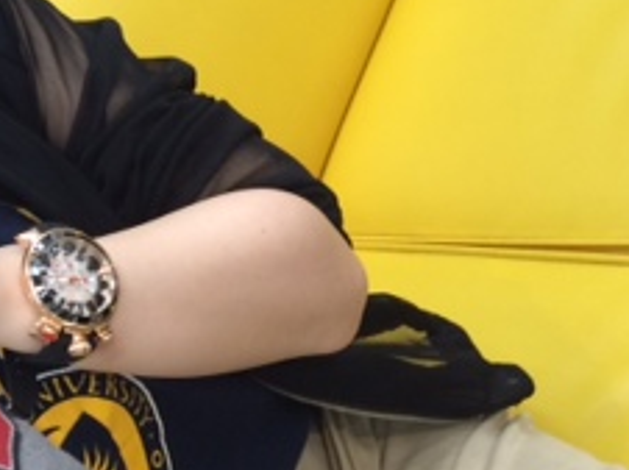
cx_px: -228
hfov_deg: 20.6
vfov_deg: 17.3
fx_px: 1543
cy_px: 214
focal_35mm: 85
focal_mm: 4.12
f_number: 2.2
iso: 125
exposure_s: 1/33
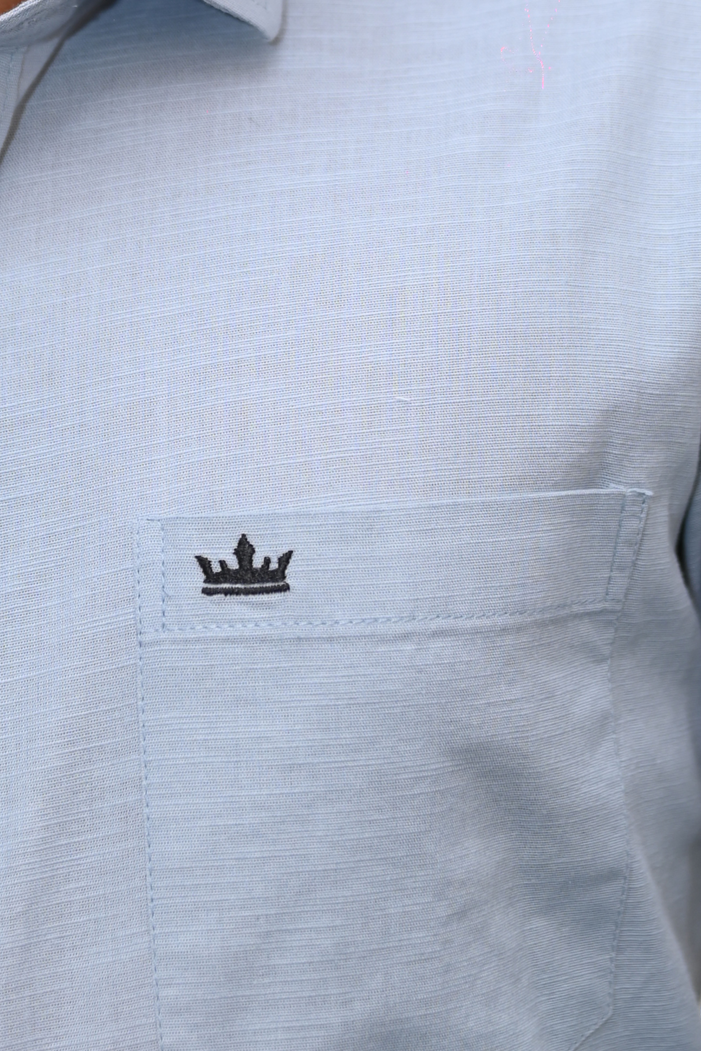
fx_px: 1459
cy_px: 526
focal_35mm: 50
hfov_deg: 27.0
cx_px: 350
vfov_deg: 39.6
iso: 125
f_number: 2.5
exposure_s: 1/200
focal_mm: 50
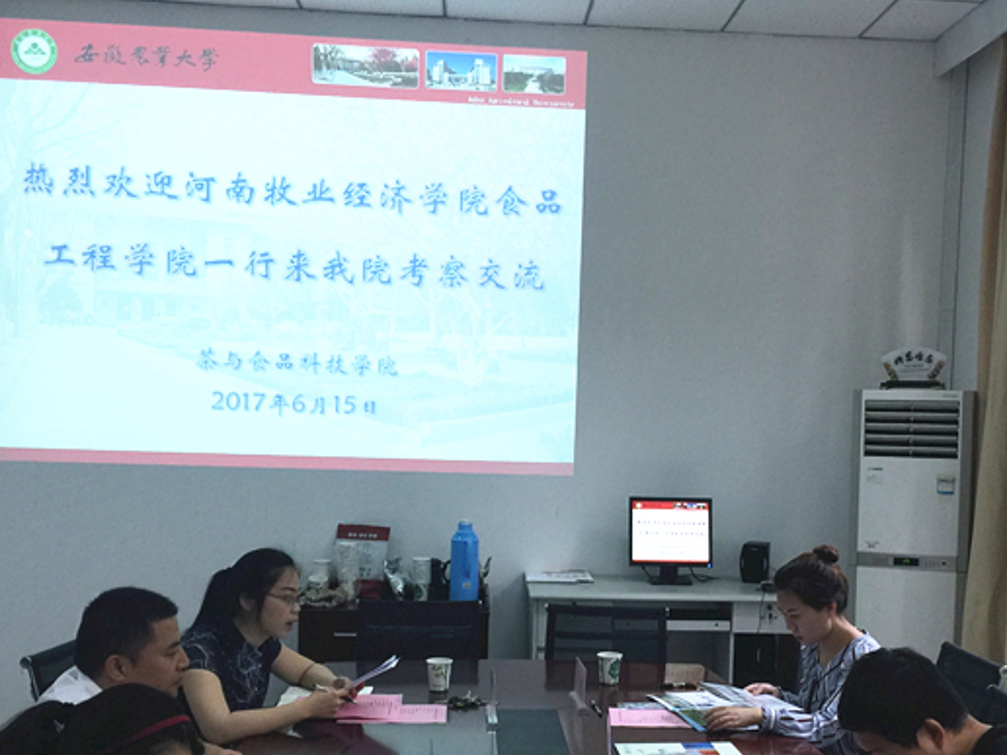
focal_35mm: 45
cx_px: 593
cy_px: 503
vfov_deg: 31.9
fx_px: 1309
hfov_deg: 41.9
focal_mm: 4.15
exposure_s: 1/33
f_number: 2.2
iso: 64
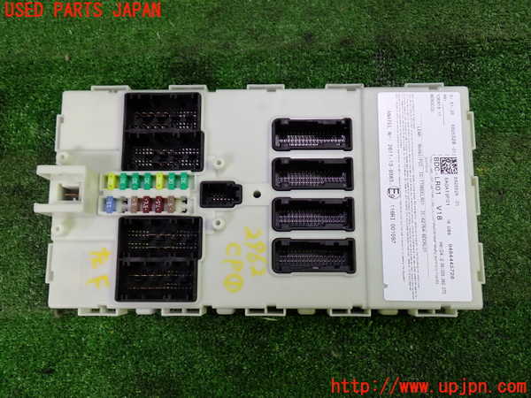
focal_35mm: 30
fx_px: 460
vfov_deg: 46.8
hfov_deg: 60.0
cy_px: 199
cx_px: 266
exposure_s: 1/40
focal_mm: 5.4
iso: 200
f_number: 2.3
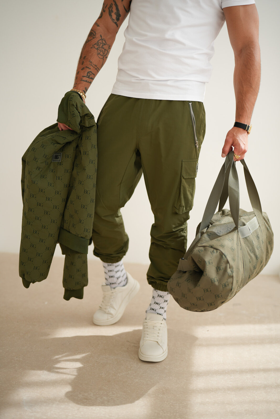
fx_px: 583
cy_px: 210
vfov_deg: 39.6
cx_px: 140
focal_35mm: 50
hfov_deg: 27.0
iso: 100
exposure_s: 1/500
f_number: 1.4
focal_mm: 50
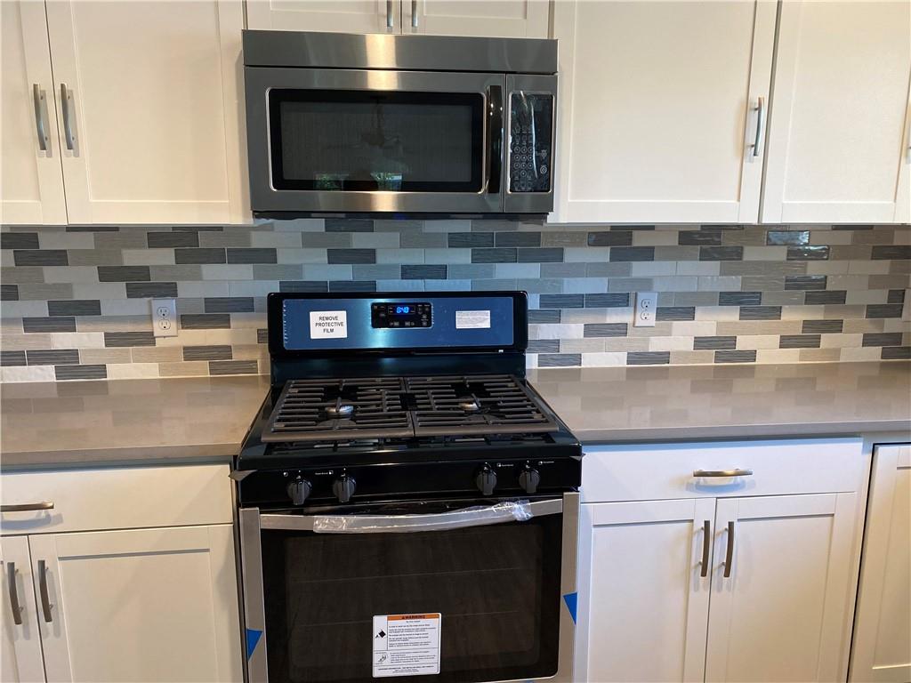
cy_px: 342
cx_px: 456
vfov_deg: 53.1
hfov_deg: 67.3
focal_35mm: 26
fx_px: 684
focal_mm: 4.25
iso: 200
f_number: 1.8
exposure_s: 1/60
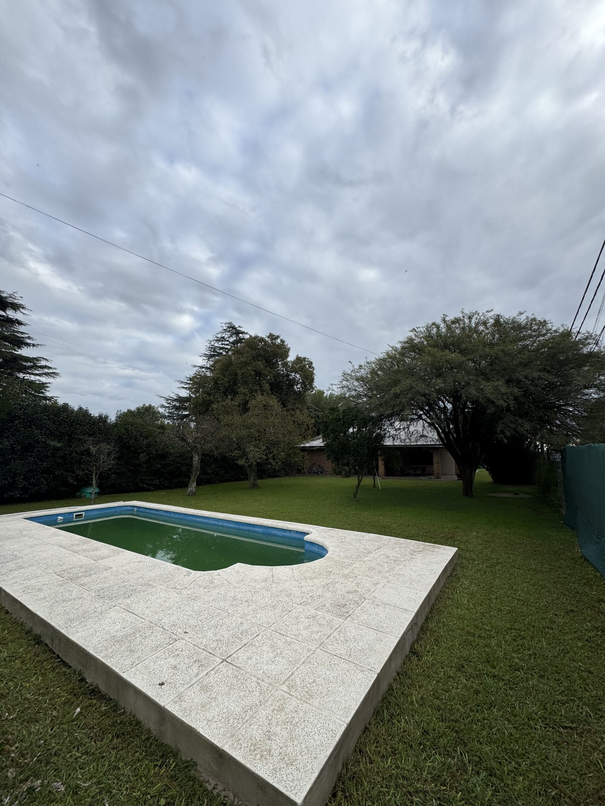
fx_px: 326
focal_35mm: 14
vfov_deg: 102.1
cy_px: 403
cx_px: 302
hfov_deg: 85.7
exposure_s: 1/615
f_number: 2.2
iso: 40
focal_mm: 2.22
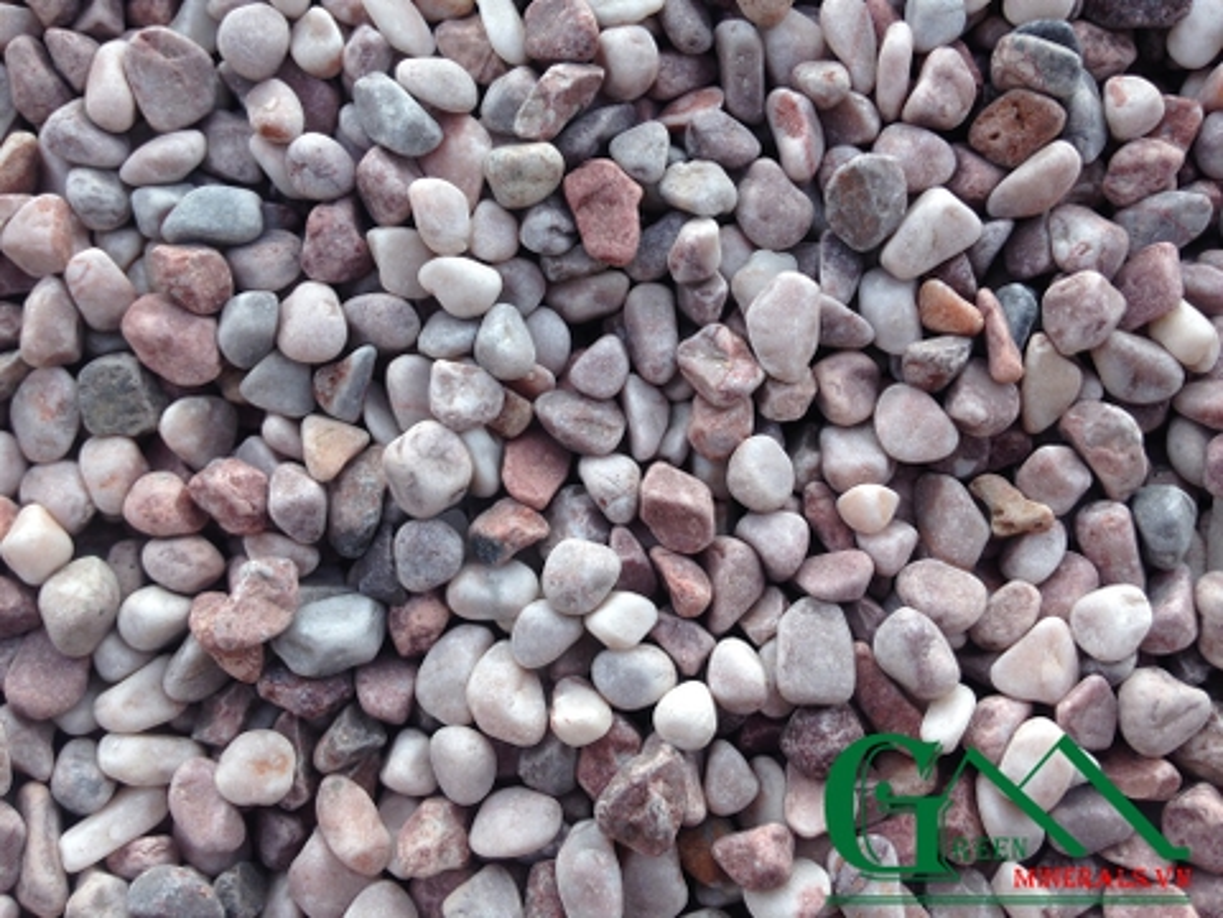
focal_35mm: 33
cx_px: 612
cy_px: 459
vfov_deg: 42.9
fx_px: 1166
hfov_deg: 55.4
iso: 50
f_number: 2.4
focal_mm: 4.12
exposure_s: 1/463
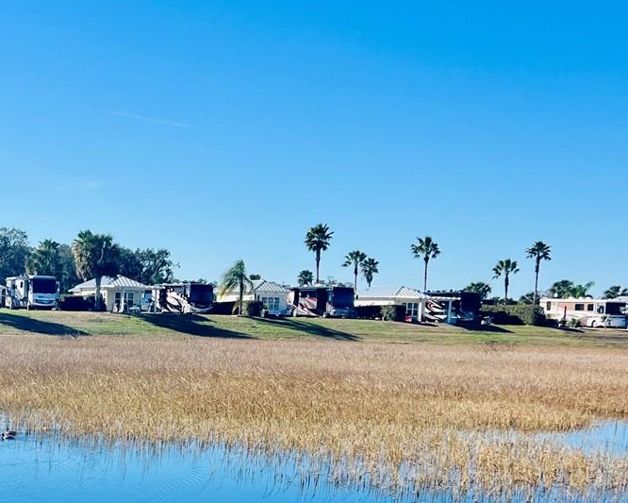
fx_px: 1134
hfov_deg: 28.6
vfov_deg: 24.6
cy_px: 391
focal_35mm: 61
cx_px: -27
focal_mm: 5.7
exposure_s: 1/5076
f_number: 1.5
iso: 50
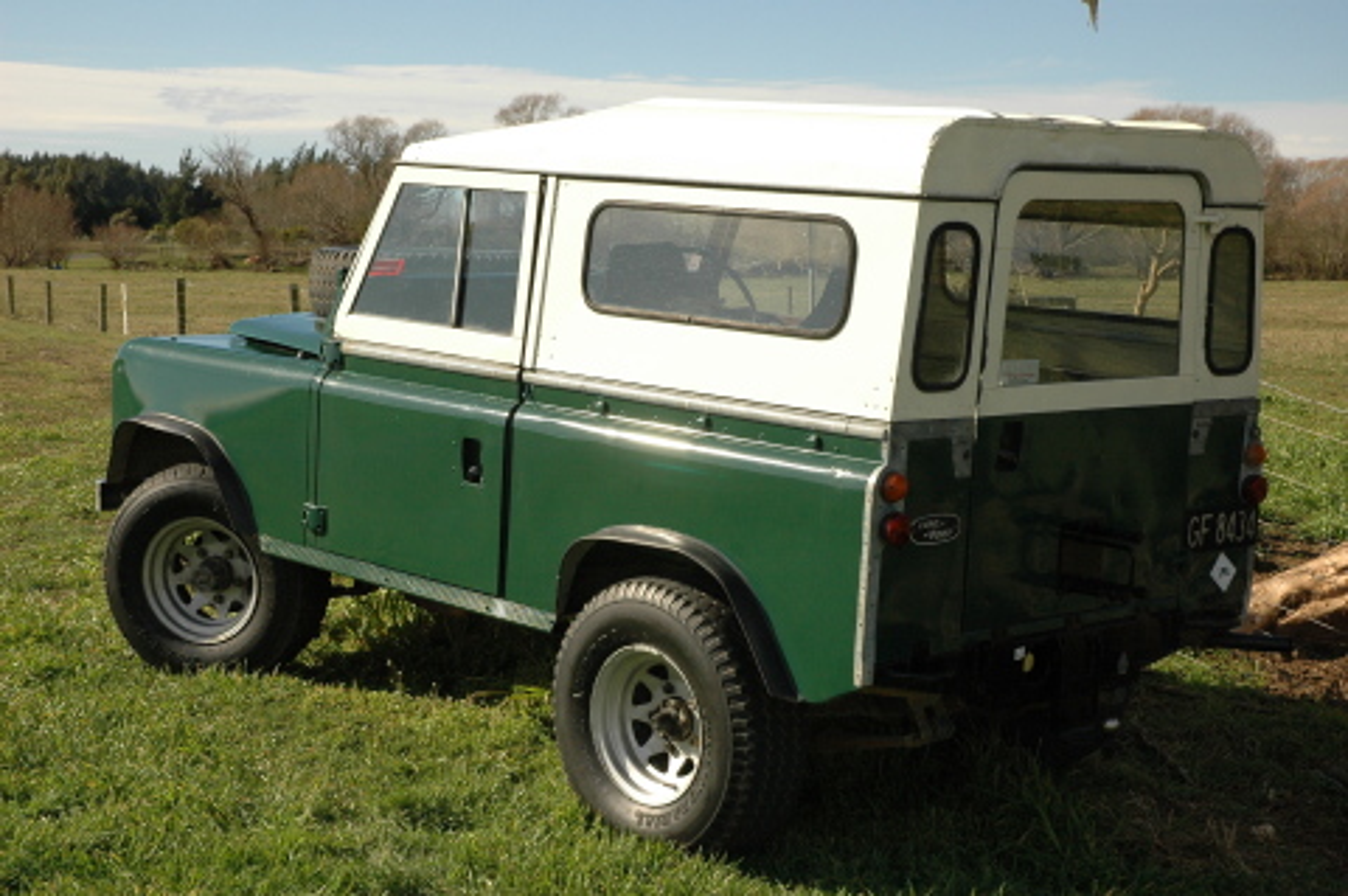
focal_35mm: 66
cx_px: 674
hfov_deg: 30.5
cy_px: 448
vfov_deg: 20.6
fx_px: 2469
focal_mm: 44
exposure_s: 1/1000
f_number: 8
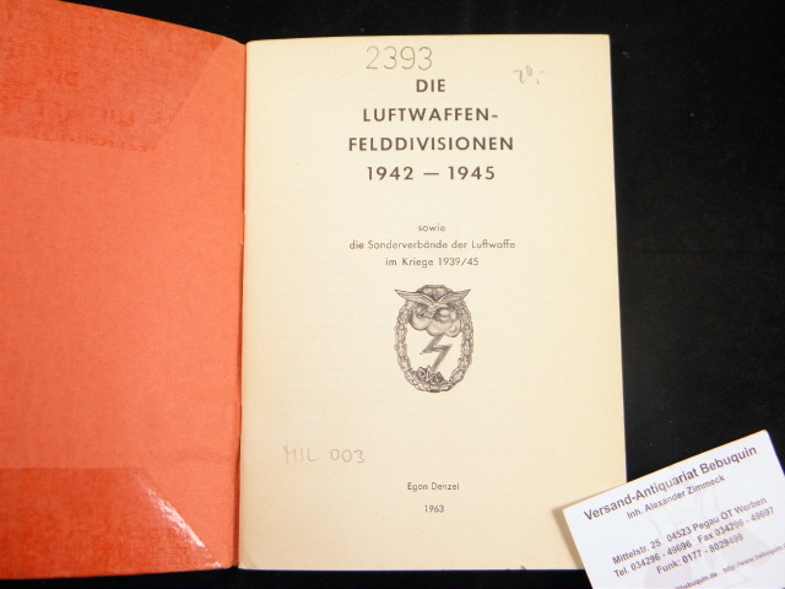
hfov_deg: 42.9
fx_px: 998
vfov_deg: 32.9
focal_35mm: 44
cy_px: 294
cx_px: 392
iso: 160
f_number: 3.9
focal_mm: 7.9
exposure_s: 1/40
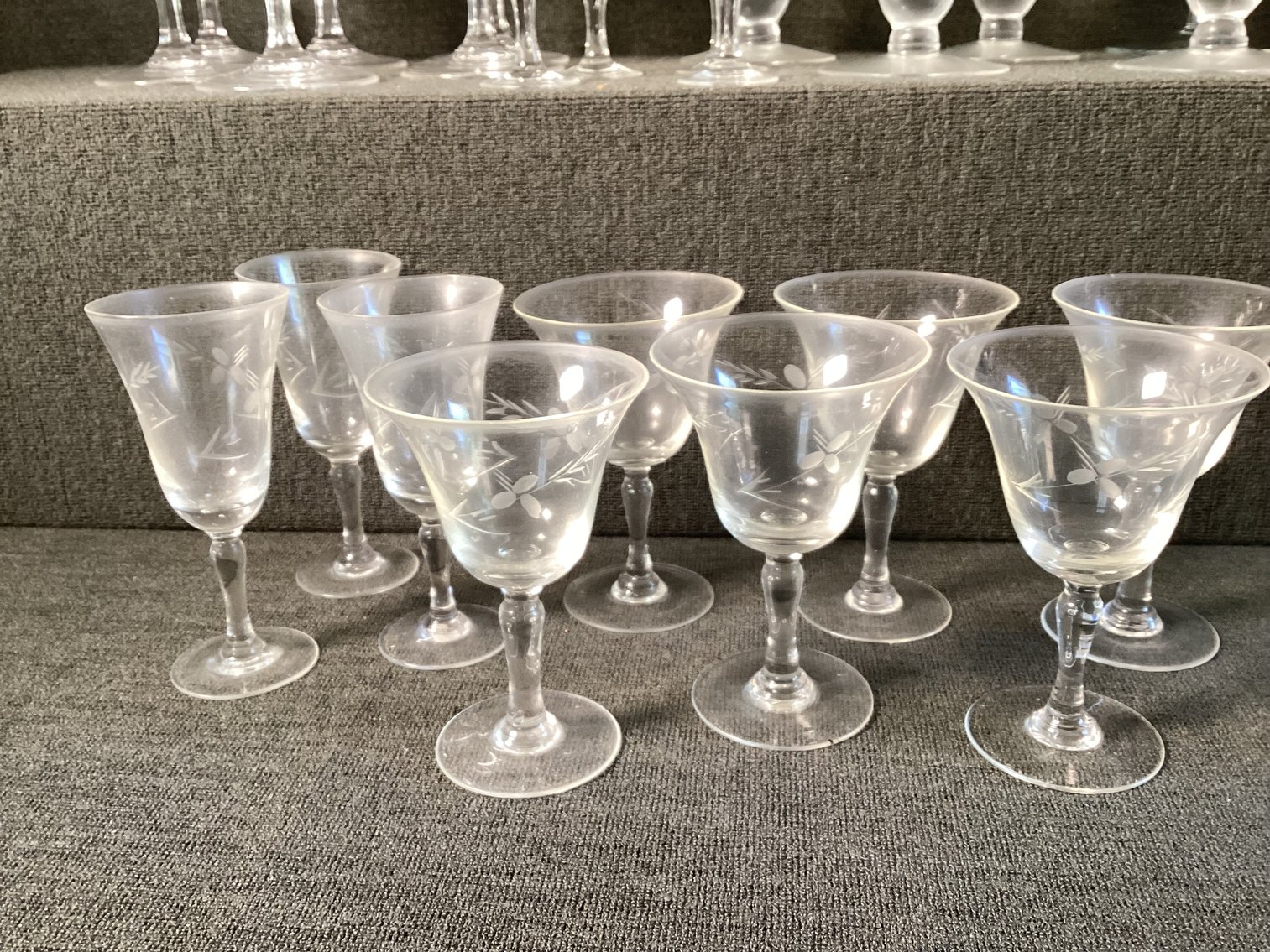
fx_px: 1137
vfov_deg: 45.4
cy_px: 476
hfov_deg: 58.3
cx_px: 635
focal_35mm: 31
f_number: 2.4
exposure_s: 1/60
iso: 125
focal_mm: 3.3
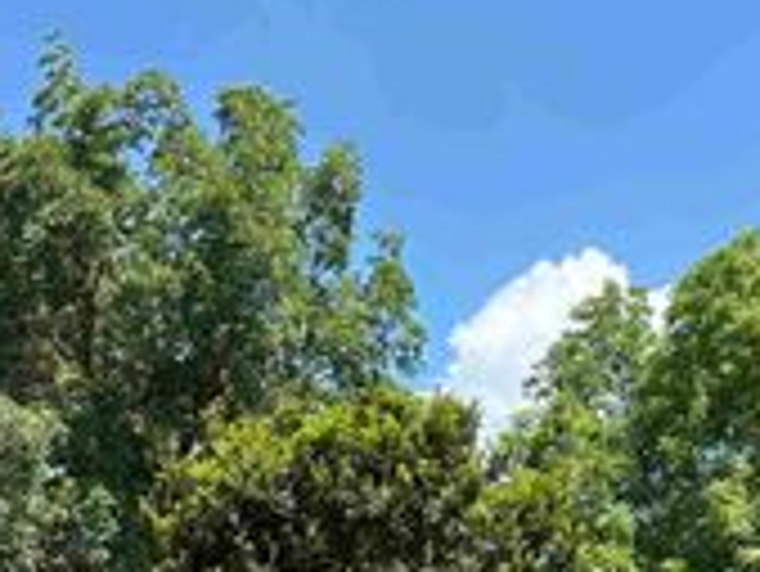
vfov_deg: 19.2
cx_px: 387
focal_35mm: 71
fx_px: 1560
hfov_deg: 27.4
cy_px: 745
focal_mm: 6.86
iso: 80
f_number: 1.78
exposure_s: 1/1473
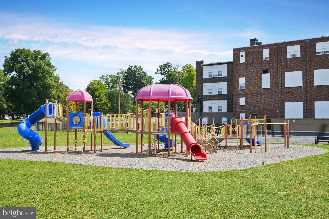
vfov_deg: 37.8
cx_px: 164
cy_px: 110
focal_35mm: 35
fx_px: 320
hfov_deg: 54.4
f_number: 4.5
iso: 100
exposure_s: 1/1000
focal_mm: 35
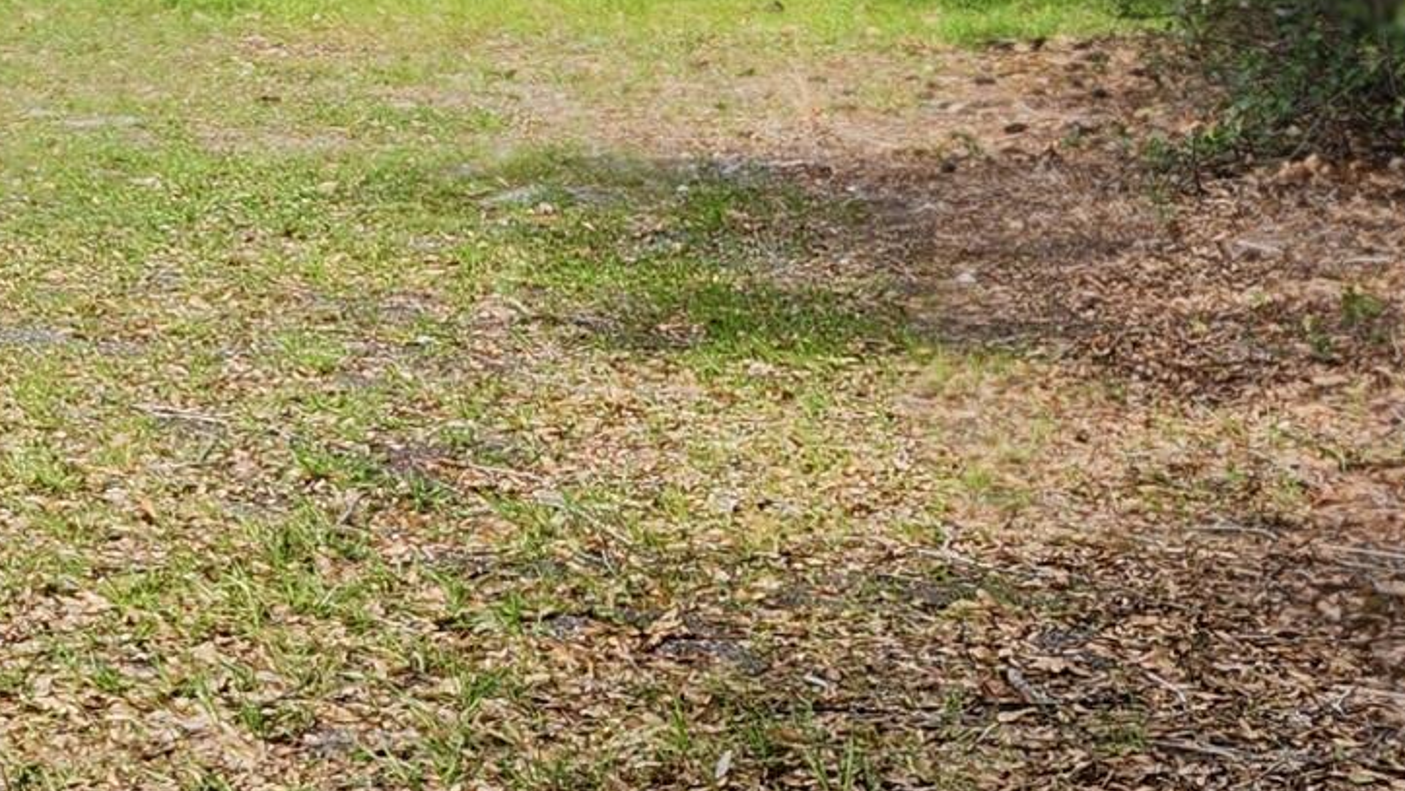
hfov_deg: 17.6
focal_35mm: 104
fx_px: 3875
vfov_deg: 11.5
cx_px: -937
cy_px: -101
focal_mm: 5.54
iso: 25
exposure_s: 1/598
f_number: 1.8
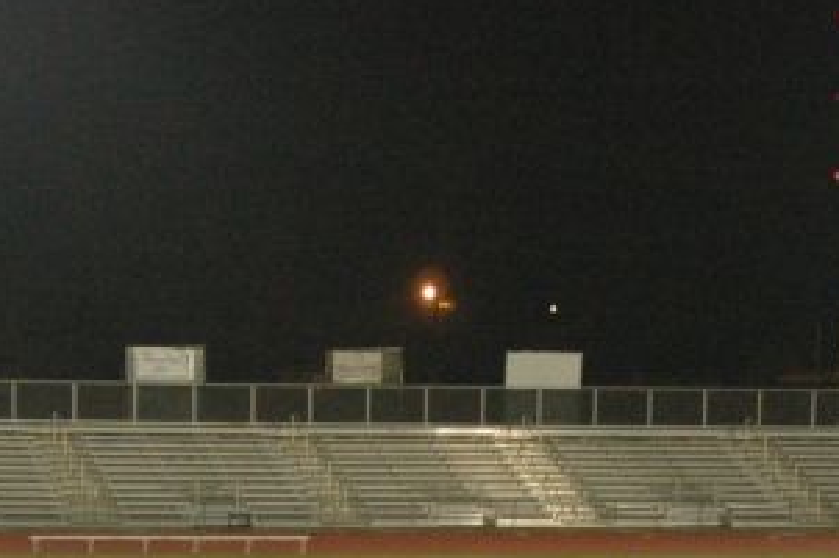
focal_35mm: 158
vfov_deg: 8.5
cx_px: 383
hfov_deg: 13.0
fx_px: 3673
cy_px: 866
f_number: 2.8
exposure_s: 1/60
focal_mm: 31
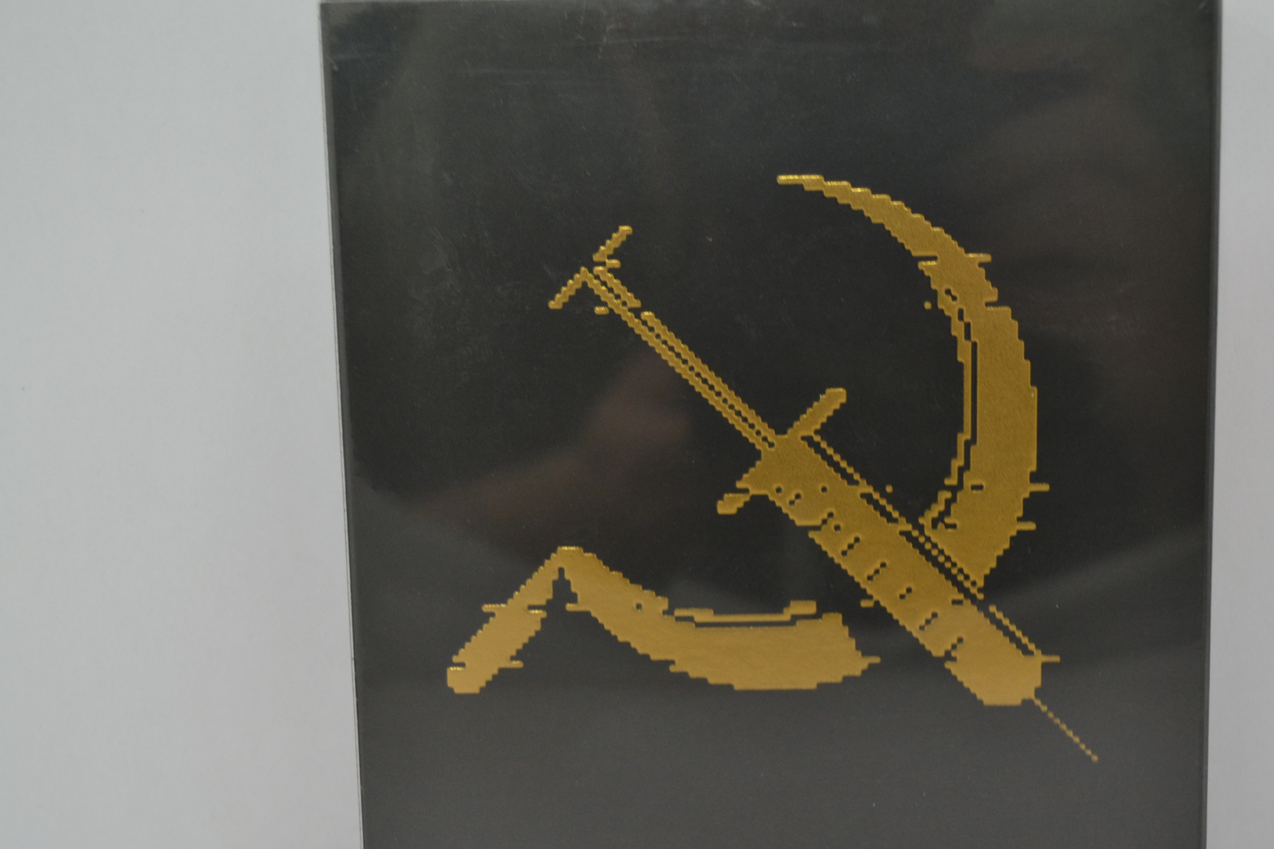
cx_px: 762
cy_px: 527
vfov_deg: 25.0
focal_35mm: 54
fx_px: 1911
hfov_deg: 36.7
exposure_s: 1/15
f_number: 4.2
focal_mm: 26
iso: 560
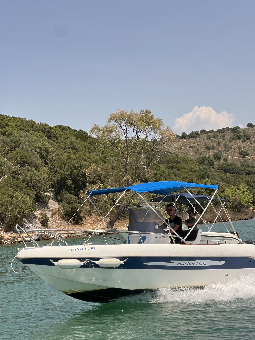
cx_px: 128
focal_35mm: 77
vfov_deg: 25.3
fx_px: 756
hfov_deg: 19.1
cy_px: 170
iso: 32
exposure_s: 1/769
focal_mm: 9
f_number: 2.8
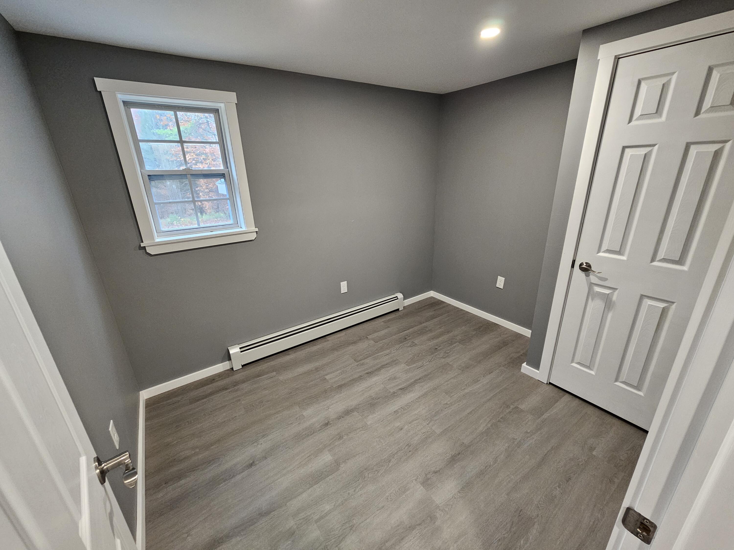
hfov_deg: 106.2
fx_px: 276
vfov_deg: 89.9
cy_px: 275
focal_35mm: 13
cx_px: 367
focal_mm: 2.2
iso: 320
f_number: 2.2
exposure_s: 1/40
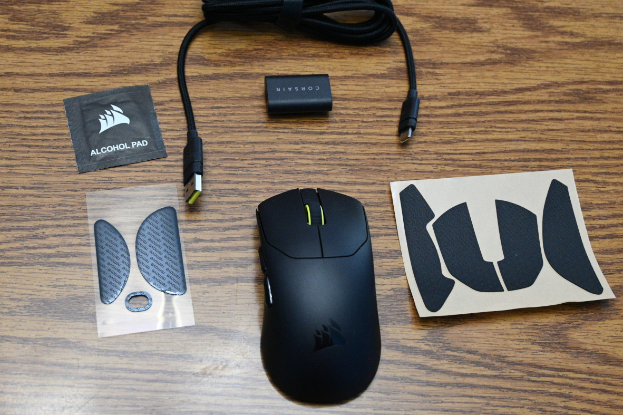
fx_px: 914
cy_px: 191
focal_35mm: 53
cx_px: 316
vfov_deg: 25.6
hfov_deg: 37.7
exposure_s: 1/80
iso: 3200
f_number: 5
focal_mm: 32.5
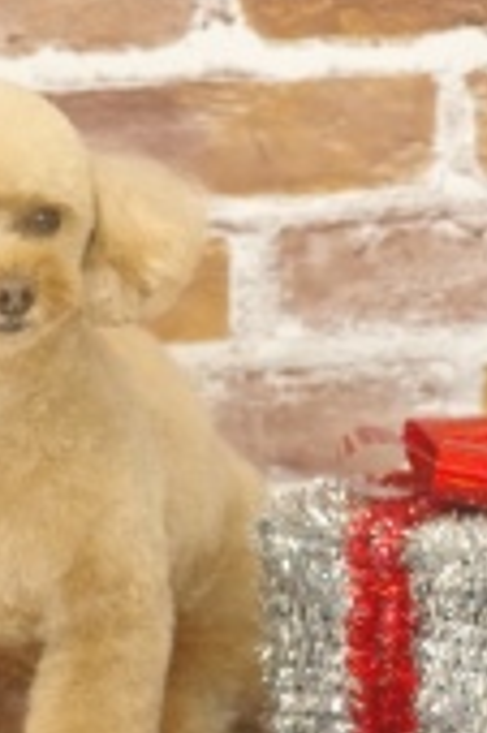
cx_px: 60
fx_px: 5368
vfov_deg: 7.8
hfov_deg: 5.2
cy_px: 366
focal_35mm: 264
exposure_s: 1/200
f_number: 3.5
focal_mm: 75
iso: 5000
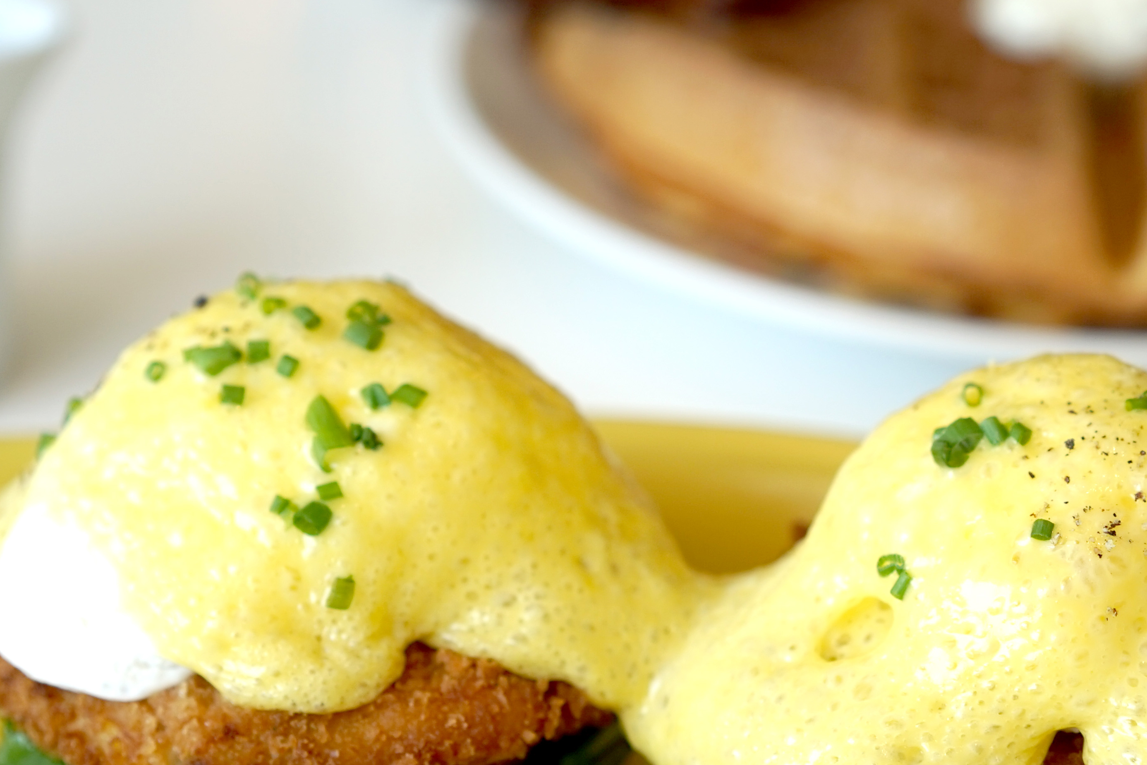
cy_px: 466
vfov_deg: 11.5
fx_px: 3791
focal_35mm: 119
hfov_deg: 17.2
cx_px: 756
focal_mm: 55
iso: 125
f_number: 4
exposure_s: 1/160
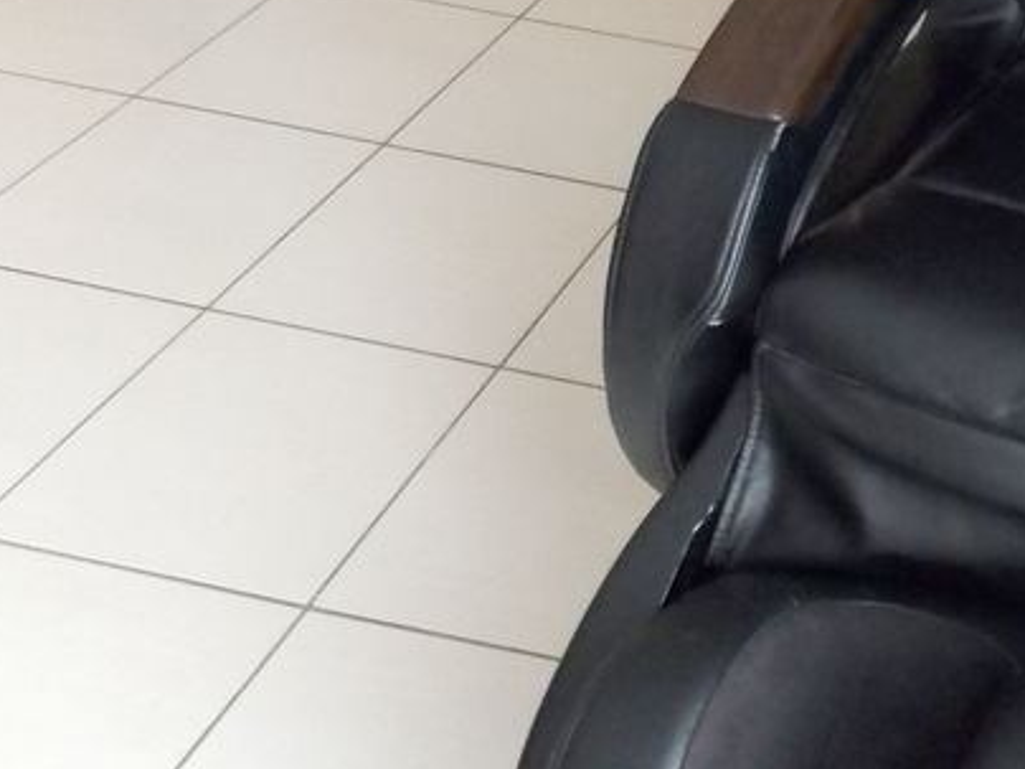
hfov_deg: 29.4
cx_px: 1210
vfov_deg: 25.2
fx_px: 1688
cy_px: 142
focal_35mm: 57
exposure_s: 1/125
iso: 640
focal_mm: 4
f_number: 3.1
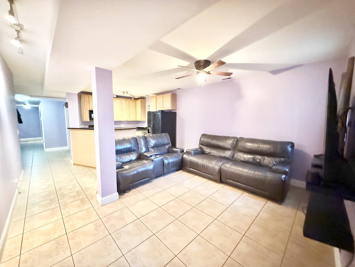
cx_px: 178
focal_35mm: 14
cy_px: 134
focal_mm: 2.22
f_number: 2.2
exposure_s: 1/40
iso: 1600
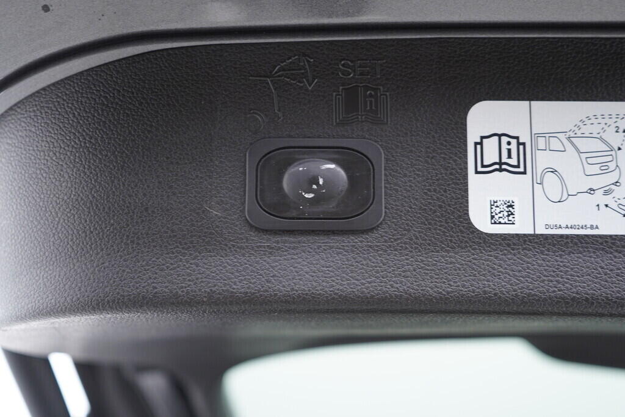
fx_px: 625
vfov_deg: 36.9
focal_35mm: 36
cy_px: 208
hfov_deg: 53.1
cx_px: 312
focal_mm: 24
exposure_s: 1/40
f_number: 2.8
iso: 400
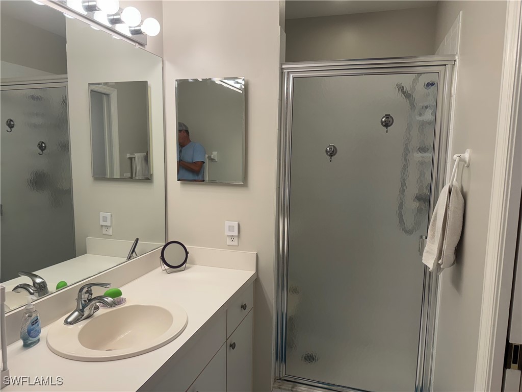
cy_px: 196
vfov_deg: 56.8
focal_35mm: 24
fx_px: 362
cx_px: 261
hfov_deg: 71.6
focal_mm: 6.76
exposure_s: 1/120
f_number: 1.78
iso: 80
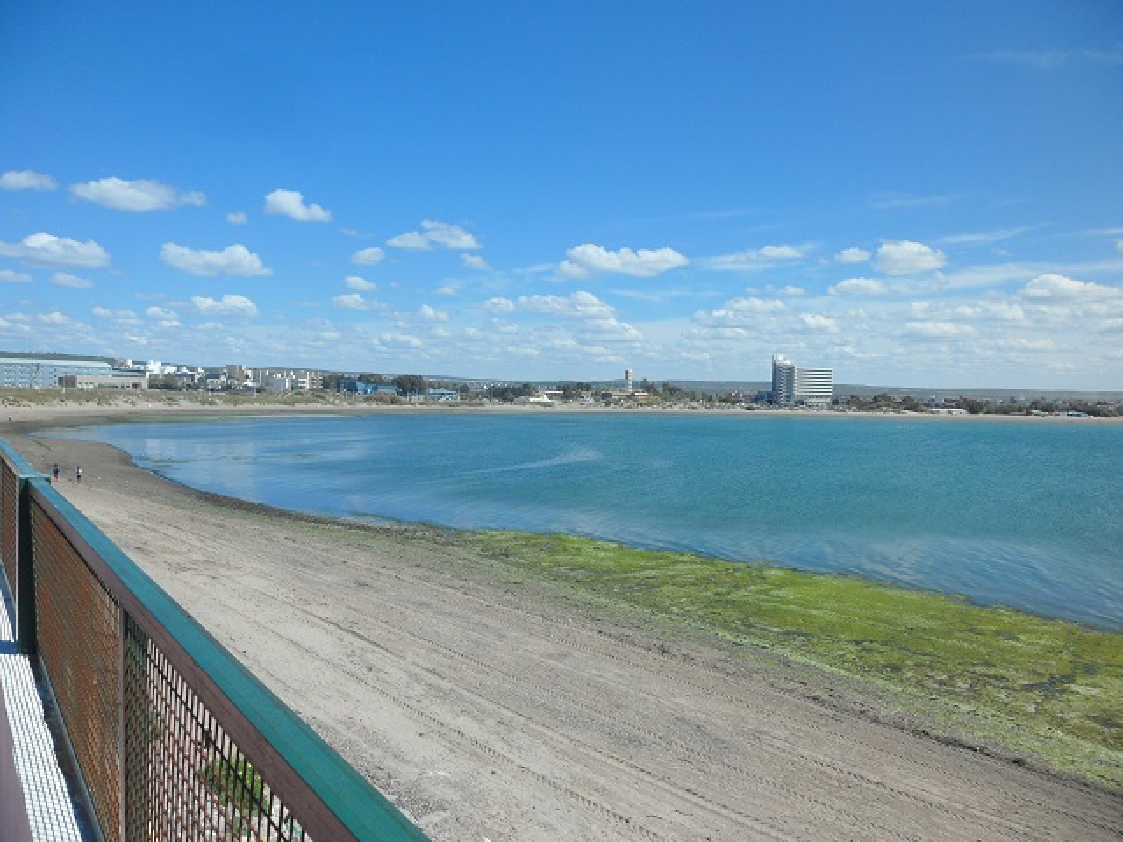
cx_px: 562
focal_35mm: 27
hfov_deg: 65.3
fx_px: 876
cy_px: 421
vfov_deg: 51.4
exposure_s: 1/180
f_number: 8.9
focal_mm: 4.9
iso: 80
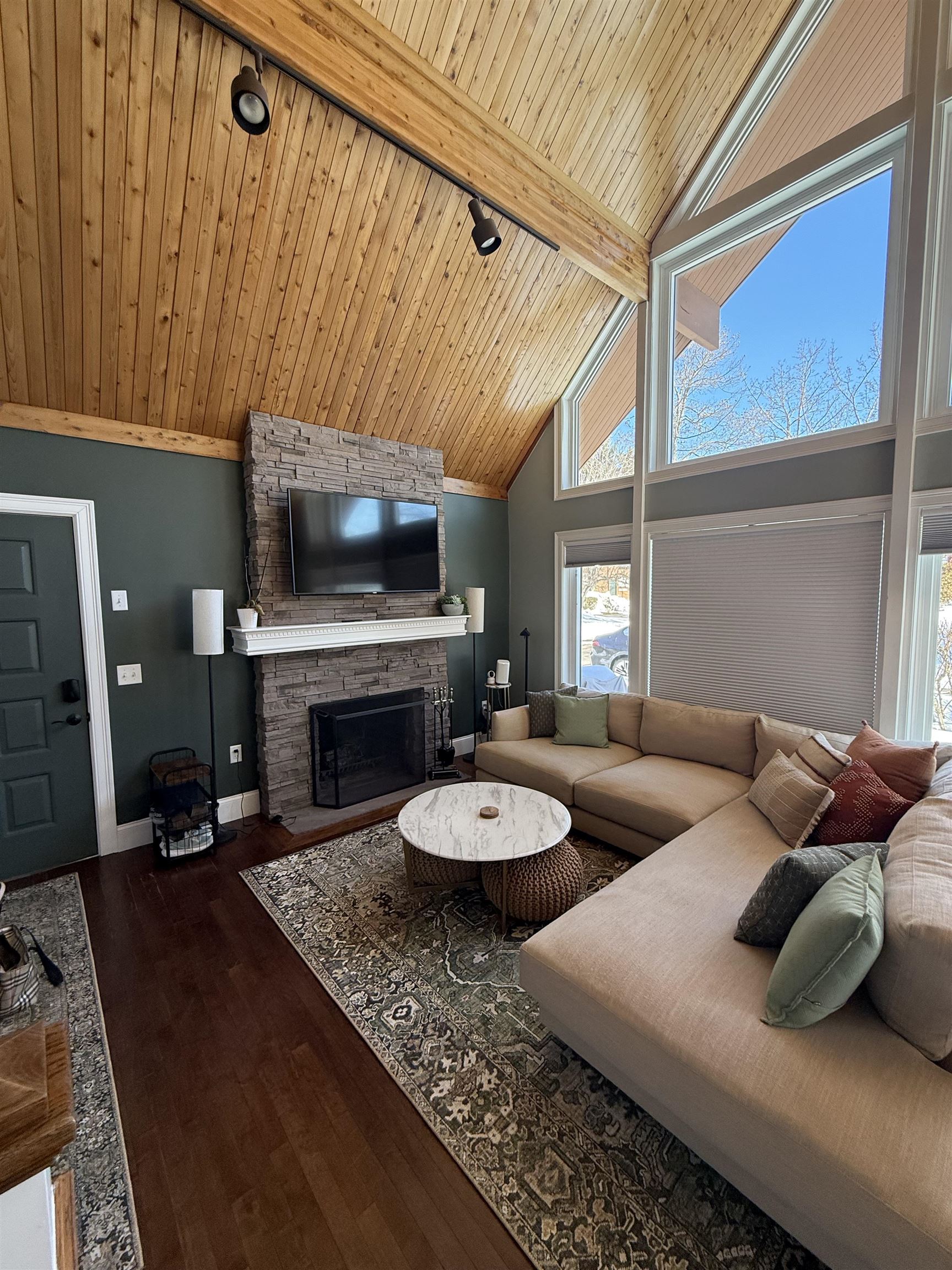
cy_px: 635
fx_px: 513
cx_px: 476
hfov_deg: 85.7
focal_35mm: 14
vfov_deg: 102.1
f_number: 2.2
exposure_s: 1/99
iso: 125
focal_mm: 2.22
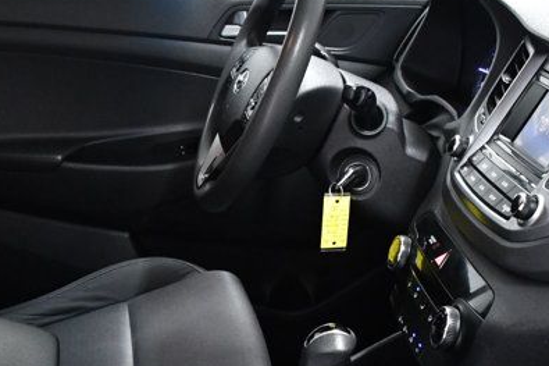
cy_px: 365
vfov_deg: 18.9
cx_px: 163
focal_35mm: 70
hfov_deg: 28.6
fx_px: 1067
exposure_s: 1/100
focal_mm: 18
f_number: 5
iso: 2500
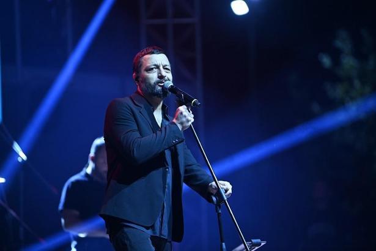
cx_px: 188
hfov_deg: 12.1
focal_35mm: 170
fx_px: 1775
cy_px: 126
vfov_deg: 8.1
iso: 800
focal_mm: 170
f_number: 2.8
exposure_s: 1/160
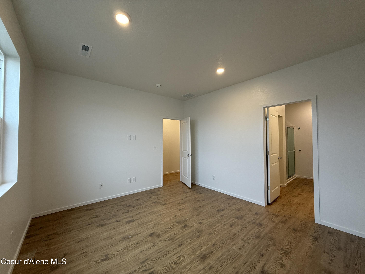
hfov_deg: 102.1
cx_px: 182
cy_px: 137
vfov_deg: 85.7
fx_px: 148
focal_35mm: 14
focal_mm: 2.22
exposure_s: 1/120
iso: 160
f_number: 2.2
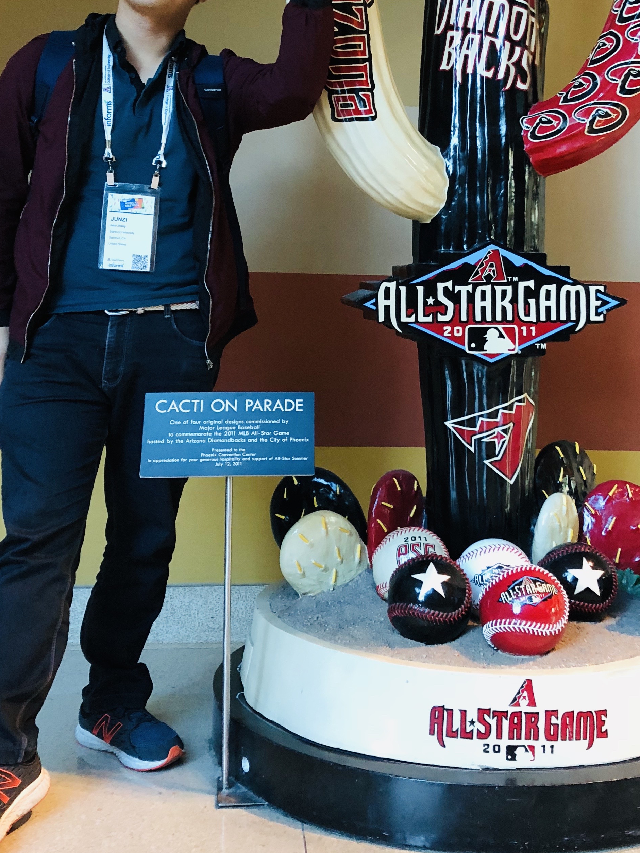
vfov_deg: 41.5
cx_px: 376
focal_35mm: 45
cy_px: 284
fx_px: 1109
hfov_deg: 32.1
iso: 100
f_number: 1.8
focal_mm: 4
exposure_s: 1/11
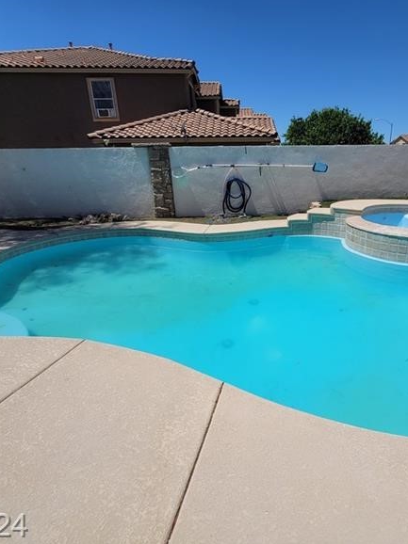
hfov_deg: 70.1
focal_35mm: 18
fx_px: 283
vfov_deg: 87.8
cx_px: 262
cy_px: 264
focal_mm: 2.2
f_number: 2.2
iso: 64
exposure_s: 1/3913
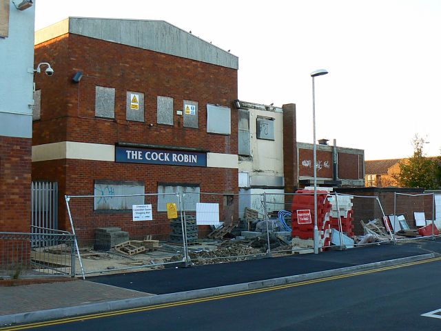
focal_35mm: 45
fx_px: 573
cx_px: 220
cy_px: 166
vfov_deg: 32.2
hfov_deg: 42.1
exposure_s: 1/100
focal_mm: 6.2
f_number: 4
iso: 80
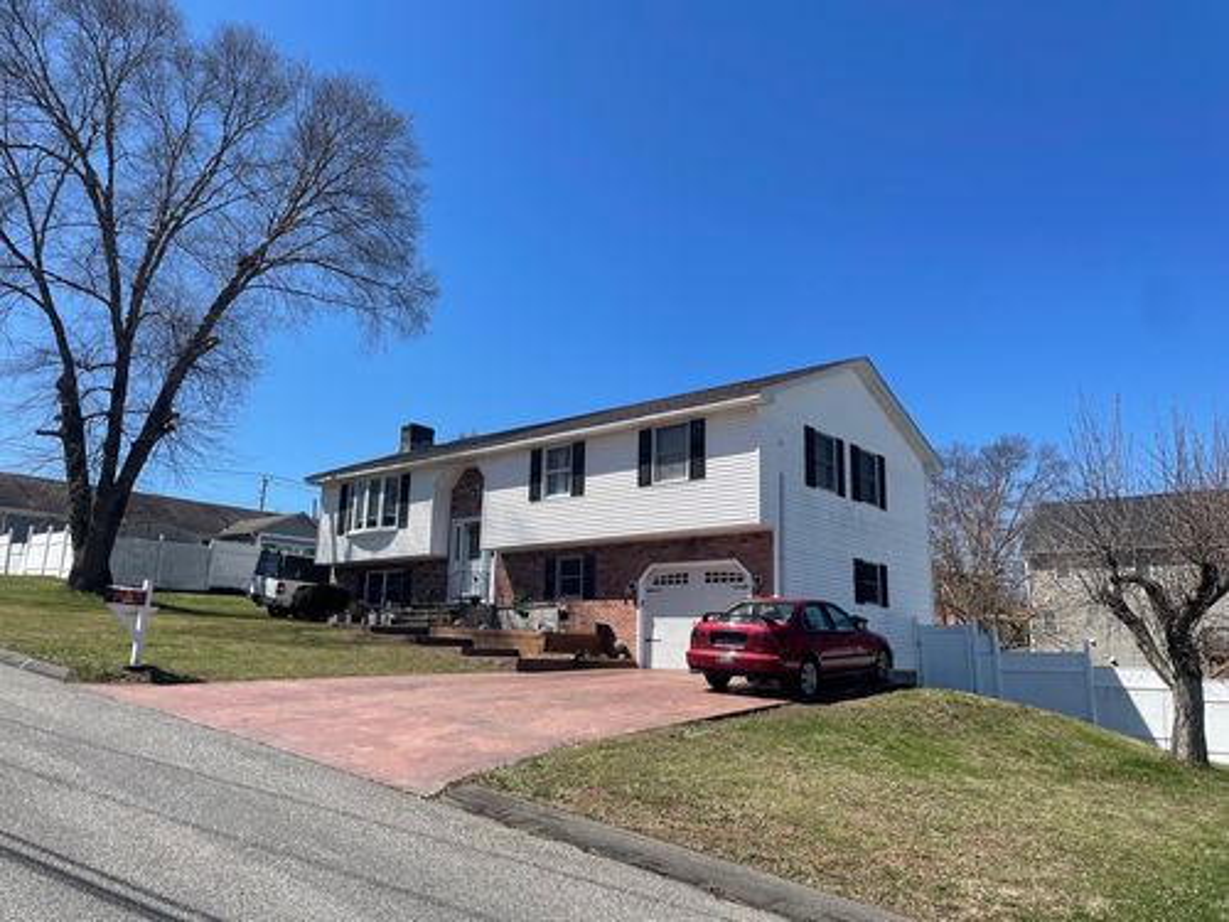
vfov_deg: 53.1
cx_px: 614
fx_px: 923
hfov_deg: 67.3
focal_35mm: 26
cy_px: 461
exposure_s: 1/3300
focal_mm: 4.2
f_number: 1.6
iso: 32
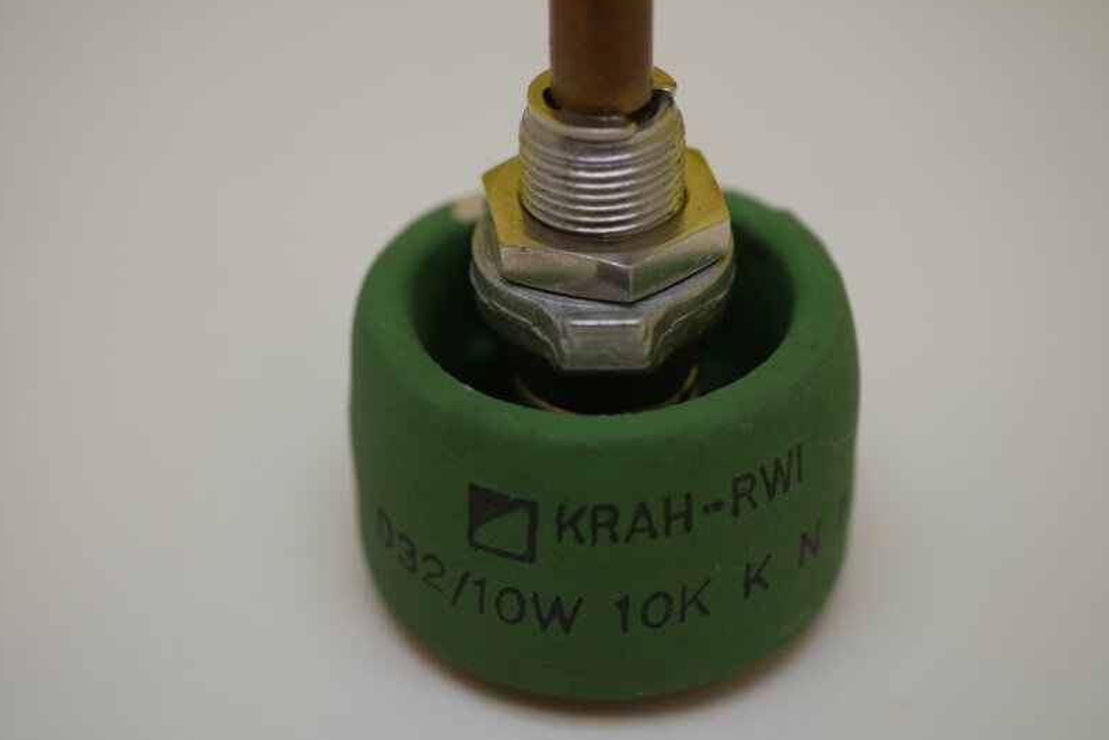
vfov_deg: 21.6
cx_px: 553
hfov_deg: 31.9
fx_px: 1941
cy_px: 339
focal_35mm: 63
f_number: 3.5
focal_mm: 30
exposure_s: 1/160
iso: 200
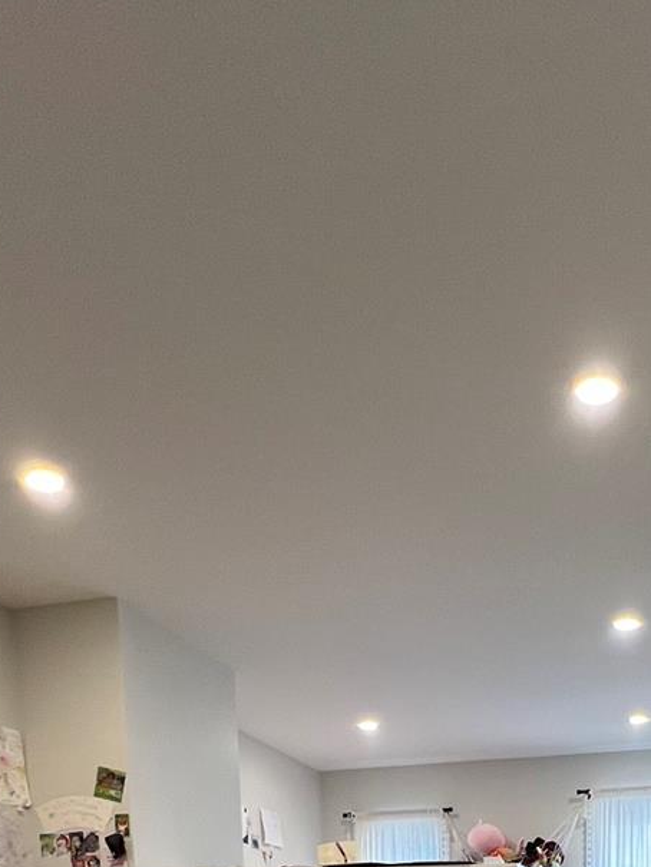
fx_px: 827
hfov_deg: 42.1
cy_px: 1066
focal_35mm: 33
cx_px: 460
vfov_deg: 38.7
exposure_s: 1/120
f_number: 1.8
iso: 200
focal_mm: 1.57
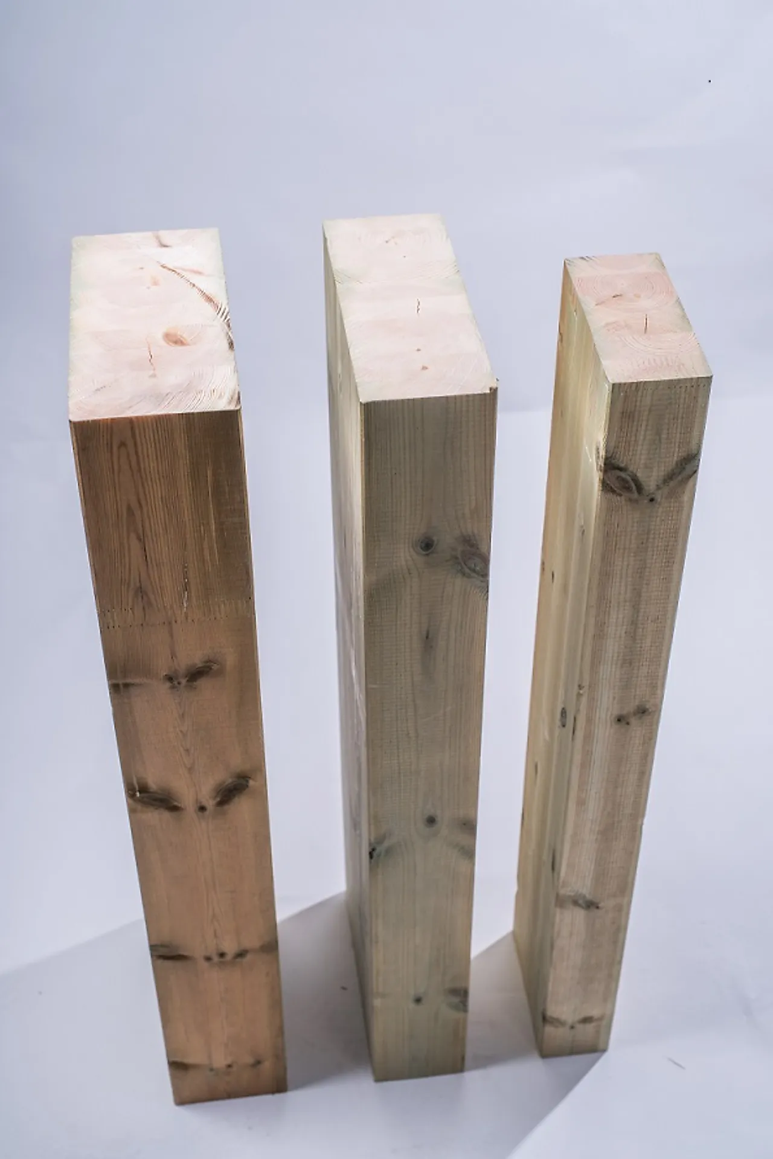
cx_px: 386
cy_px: 580
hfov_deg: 27.0
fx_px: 1610
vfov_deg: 39.6
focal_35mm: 50
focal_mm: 50
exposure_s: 1/160
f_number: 5
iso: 100
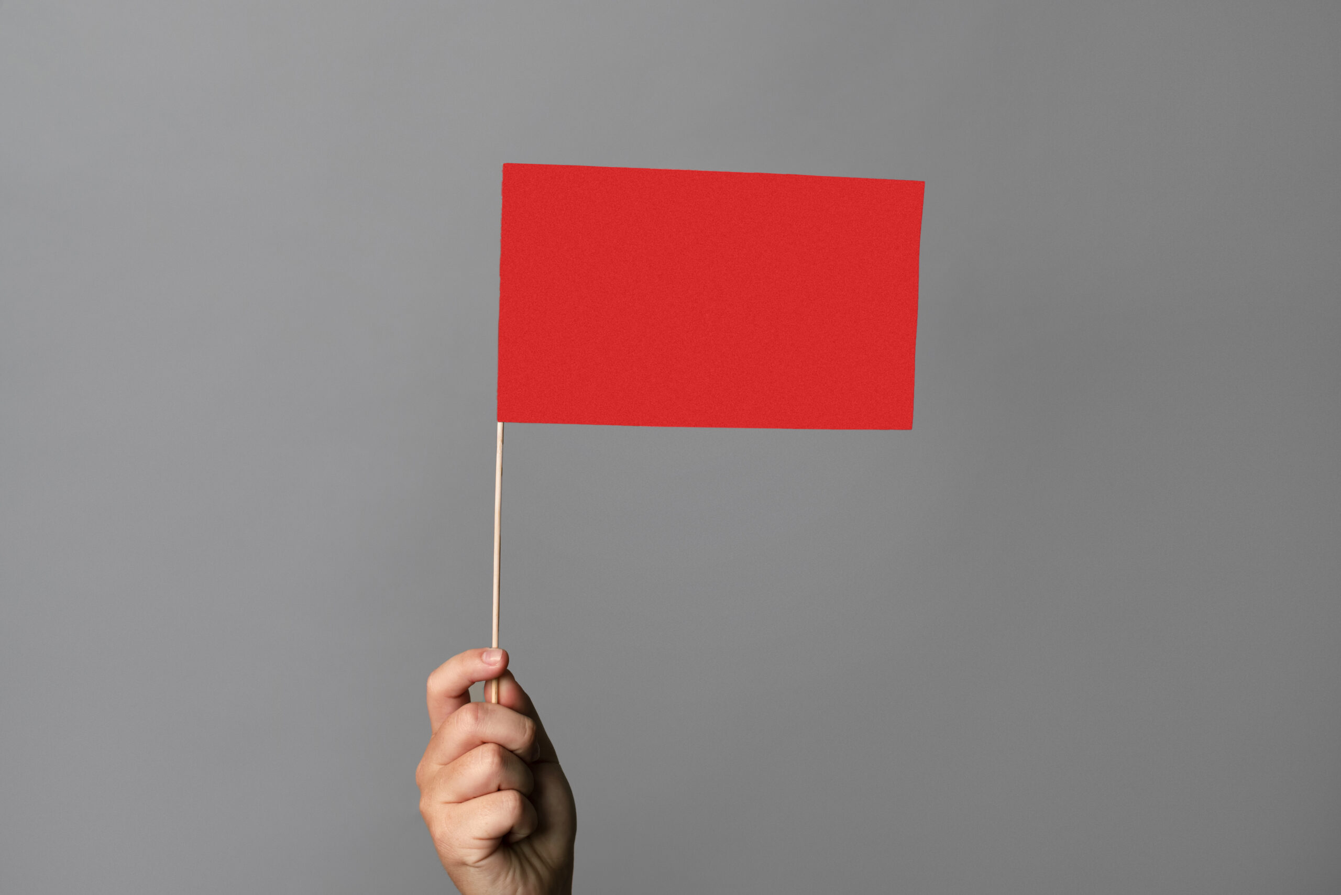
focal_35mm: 50
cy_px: 448
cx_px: 670
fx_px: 1863
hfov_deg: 39.6
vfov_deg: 27.0
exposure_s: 1/125
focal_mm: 50
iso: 160
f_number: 8
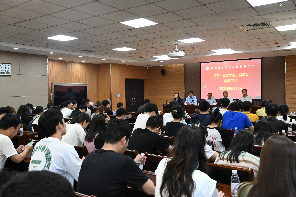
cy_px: 98
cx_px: 148
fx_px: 271
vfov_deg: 39.9
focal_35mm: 33
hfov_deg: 57.3
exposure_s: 1/160
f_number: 8
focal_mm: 33
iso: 10000
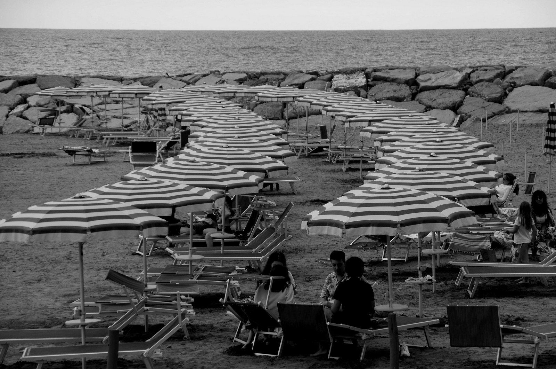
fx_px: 1988
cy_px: 184
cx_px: 278
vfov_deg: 10.6
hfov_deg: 15.9
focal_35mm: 129
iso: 200
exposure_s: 1/500
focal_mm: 86
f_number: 6.3
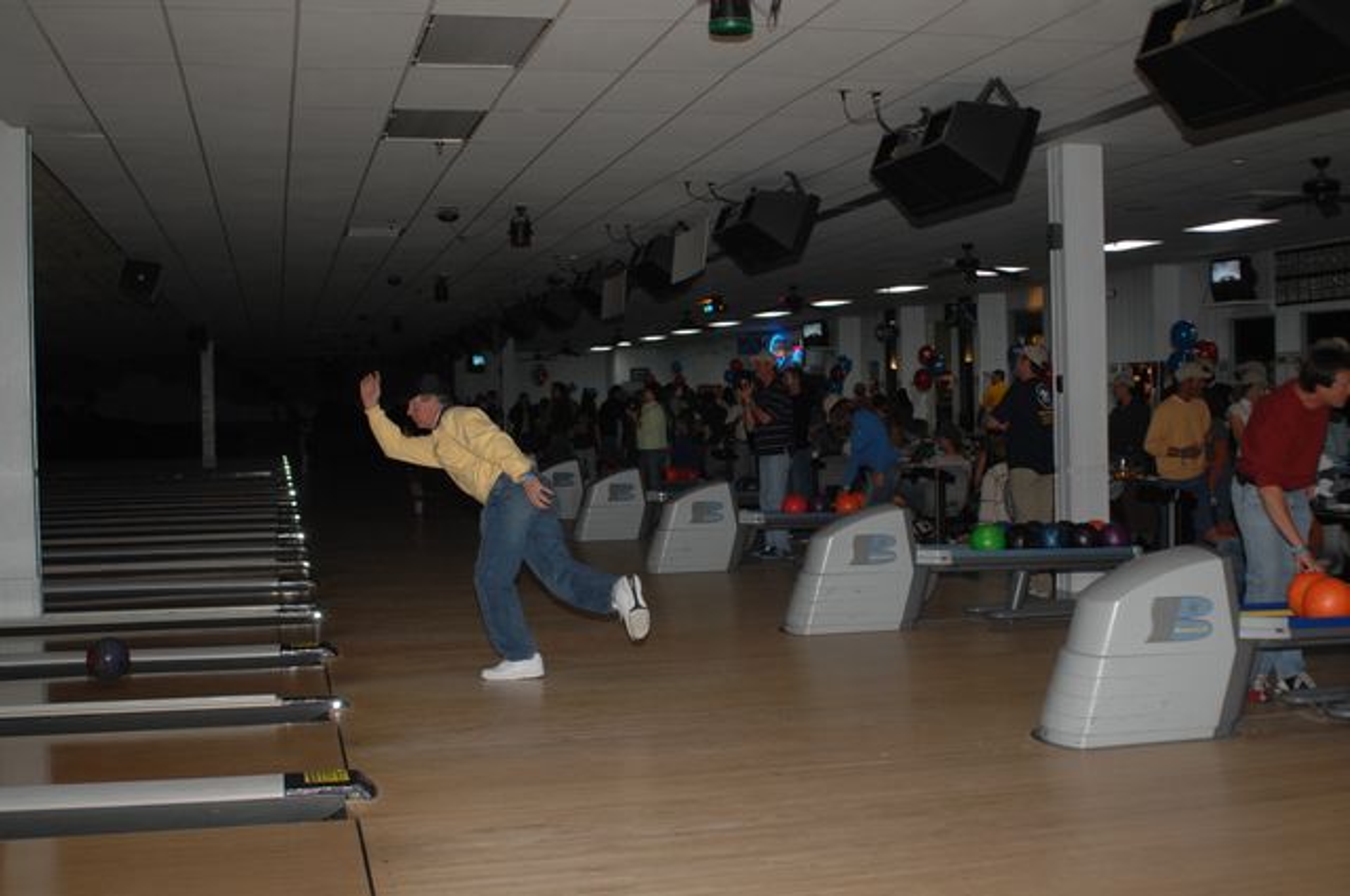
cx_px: 675
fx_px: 1573
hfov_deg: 46.5
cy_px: 448
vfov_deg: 31.8
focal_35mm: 42
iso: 400
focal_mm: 28
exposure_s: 1/125
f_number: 3.5
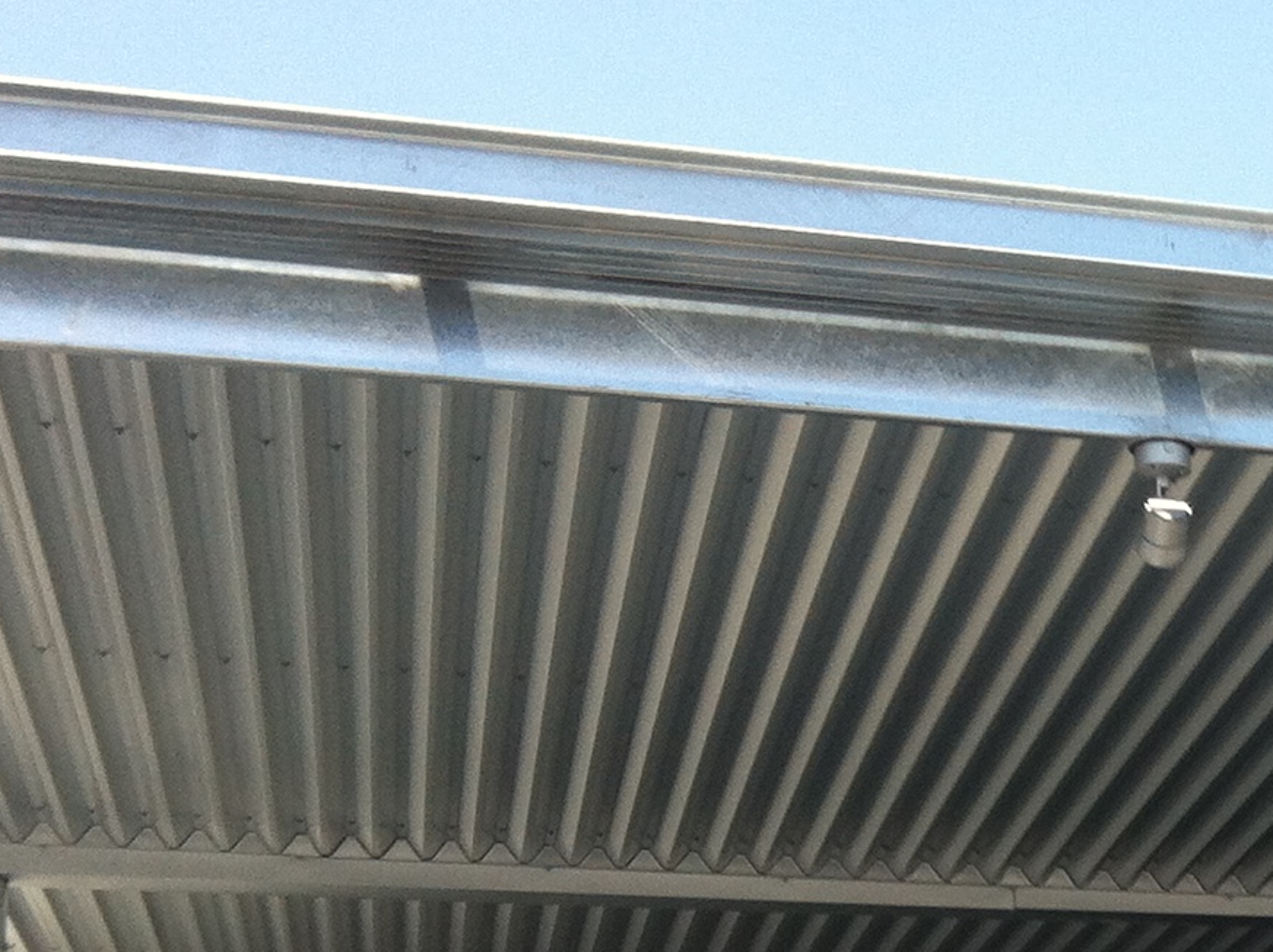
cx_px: 1593
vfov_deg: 13.8
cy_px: 1127
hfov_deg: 17.8
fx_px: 3820
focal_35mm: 104
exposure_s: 1/548
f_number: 2.8
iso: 80
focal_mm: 3.85
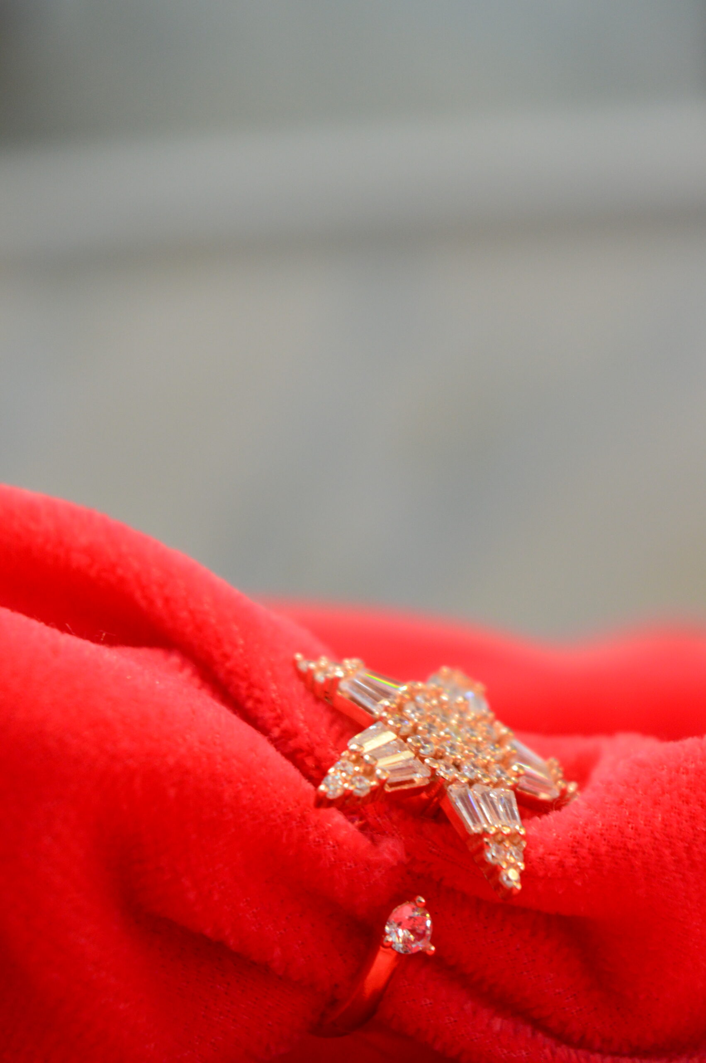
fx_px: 2431
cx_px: 353
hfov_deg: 16.5
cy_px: 532
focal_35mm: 82
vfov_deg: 24.6
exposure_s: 1/60
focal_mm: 55
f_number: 7.1
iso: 800
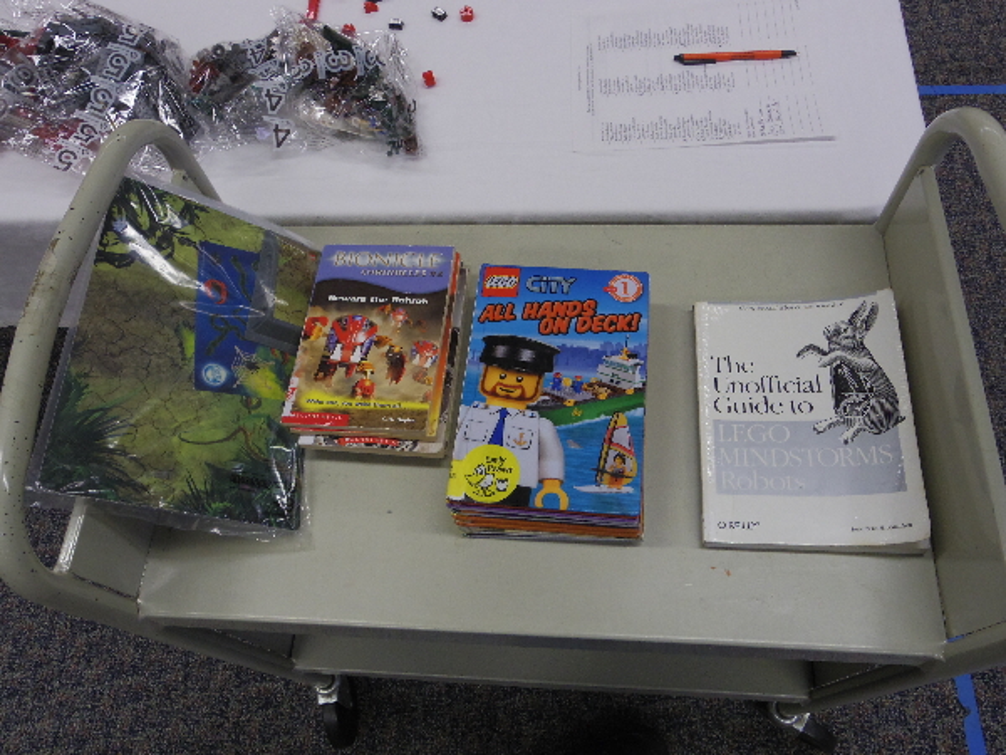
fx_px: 785
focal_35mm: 27
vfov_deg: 51.4
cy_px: 378
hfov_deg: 65.3
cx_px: 503
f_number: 4.5
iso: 400
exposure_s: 1/50
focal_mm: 5
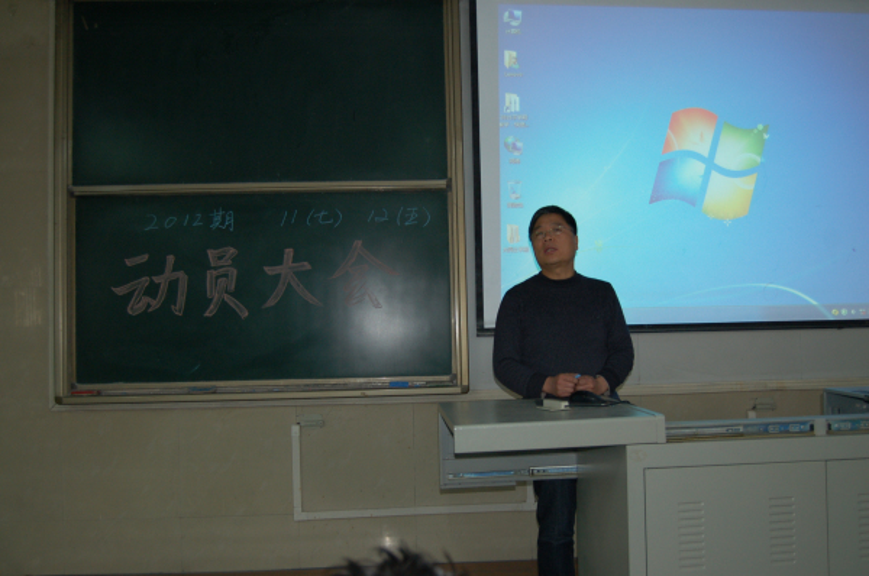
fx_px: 831
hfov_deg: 55.2
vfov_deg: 38.2
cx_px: 434
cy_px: 288
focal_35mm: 34
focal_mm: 23
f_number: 3.8
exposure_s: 1/60
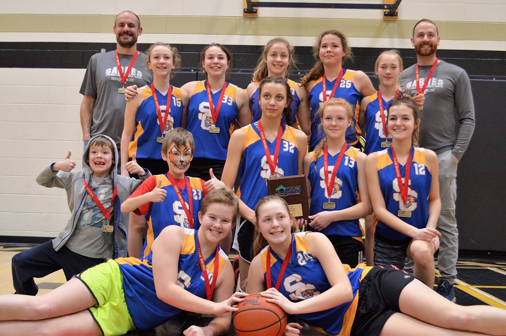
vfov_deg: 39.9
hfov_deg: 57.3
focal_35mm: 33
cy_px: 168
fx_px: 463
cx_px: 253
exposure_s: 1/80
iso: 400
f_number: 4
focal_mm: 22
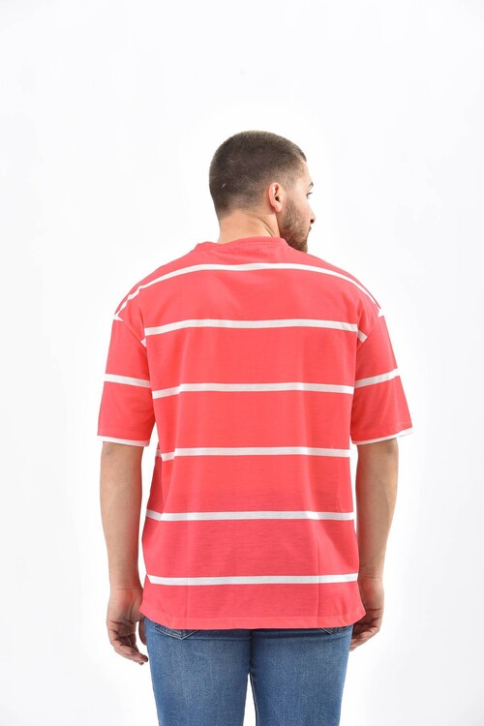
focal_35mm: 102
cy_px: 363
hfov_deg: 13.4
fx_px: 2057
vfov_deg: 20.0
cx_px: 242
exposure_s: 1/160
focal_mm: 102
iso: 100
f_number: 7.1
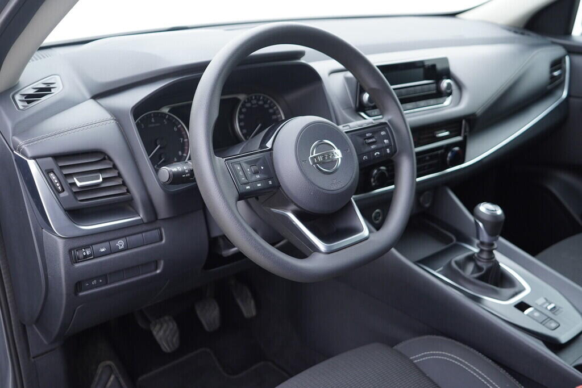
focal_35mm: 36
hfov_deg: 53.1
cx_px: 291
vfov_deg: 36.9
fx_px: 582
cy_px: 194
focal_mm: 24
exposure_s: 1/40
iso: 250
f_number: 2.8
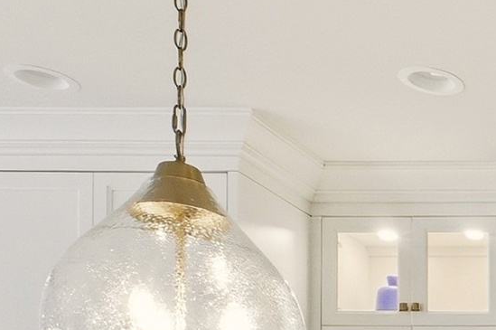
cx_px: 946
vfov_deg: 14.1
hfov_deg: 18.2
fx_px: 1129
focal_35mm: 82
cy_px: 648
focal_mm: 10
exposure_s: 1/250
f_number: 9
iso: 400
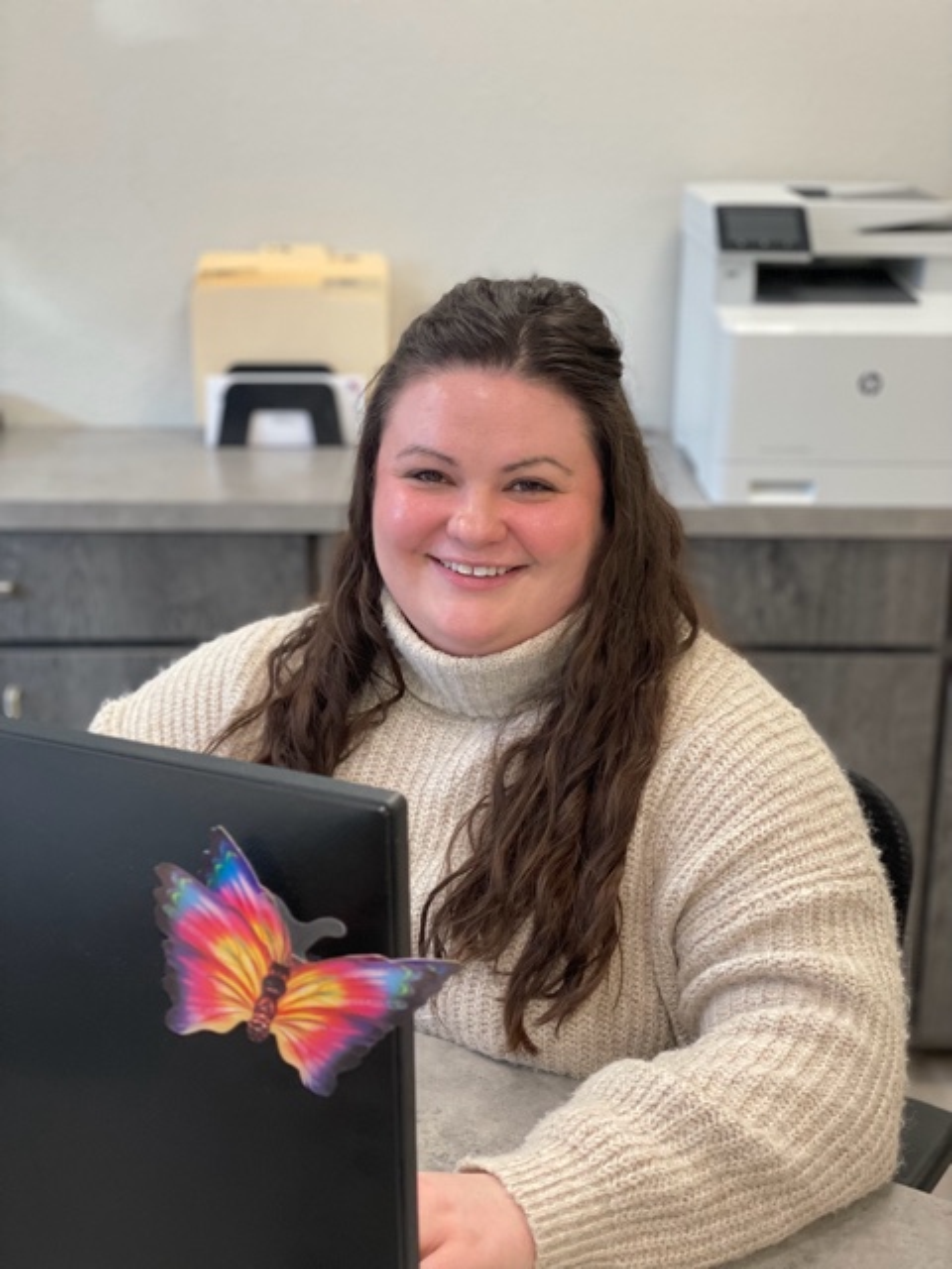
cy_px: 634
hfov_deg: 28.0
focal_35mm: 52
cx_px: 476
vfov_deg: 36.8
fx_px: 1907
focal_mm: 6
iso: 200
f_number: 2
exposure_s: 1/120
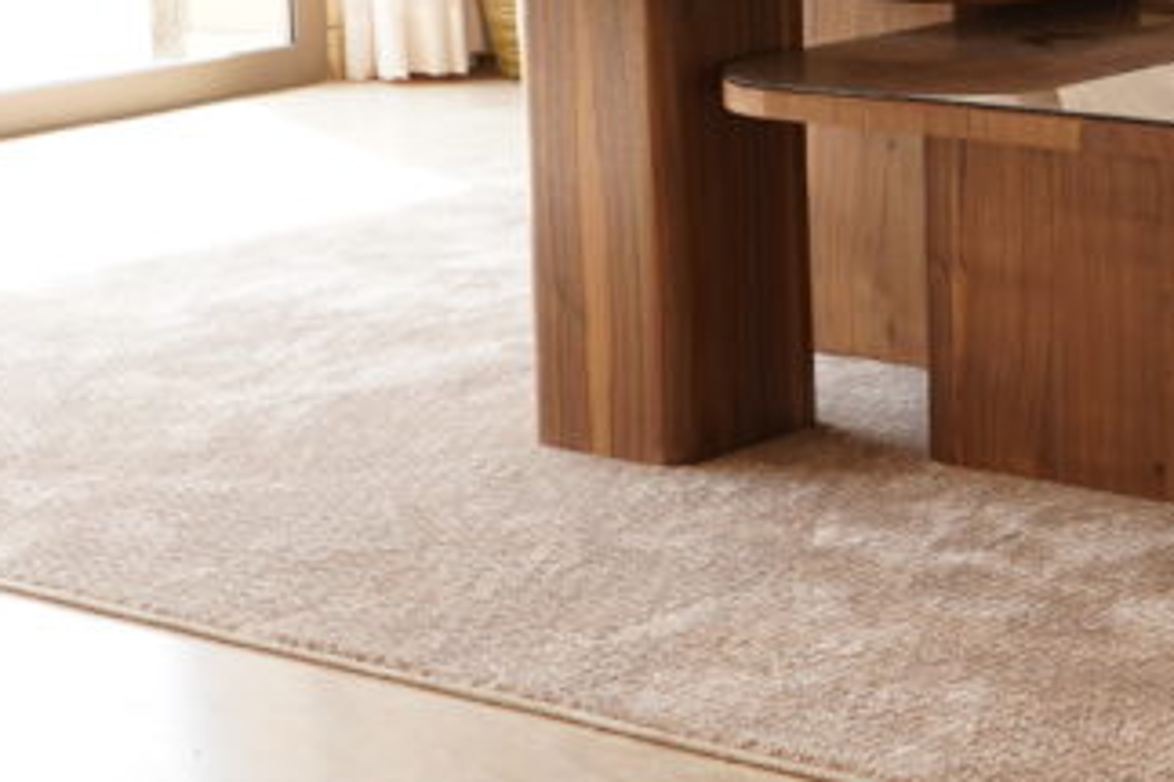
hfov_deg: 19.6
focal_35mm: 100
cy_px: -65
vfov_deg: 13.4
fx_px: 3259
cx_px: 1258
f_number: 5
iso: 400
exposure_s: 1/320
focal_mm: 28
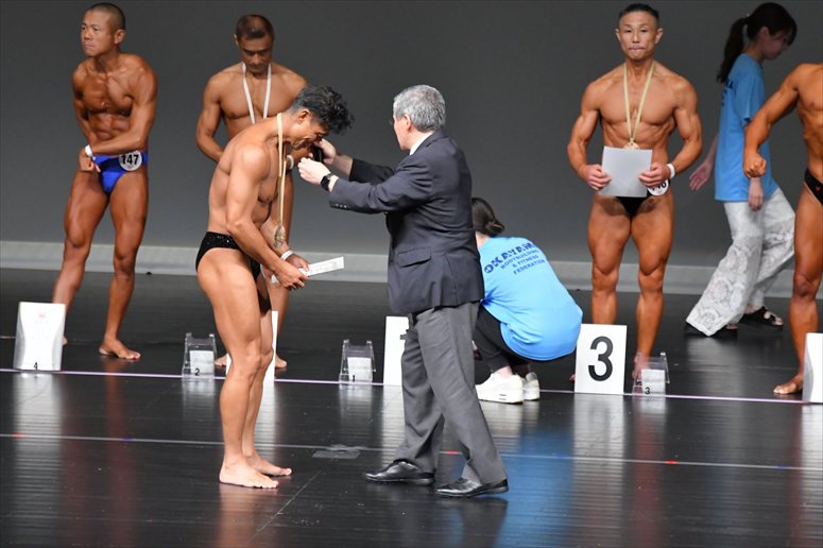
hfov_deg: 6.5
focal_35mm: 315
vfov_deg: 4.4
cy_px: 274
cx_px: 412
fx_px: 7198
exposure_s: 1/400
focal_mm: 210
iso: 5000
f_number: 5.6
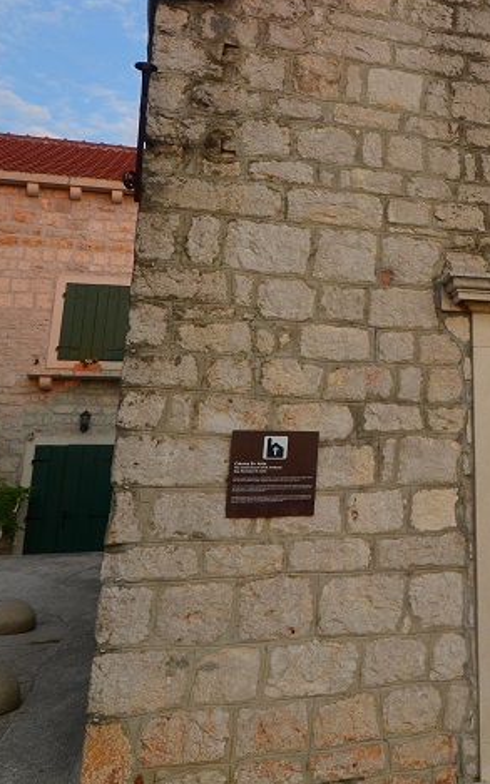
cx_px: 541
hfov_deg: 29.5
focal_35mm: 39
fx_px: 834
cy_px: 258
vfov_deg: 49.5
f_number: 5.6
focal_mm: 12
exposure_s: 1/500
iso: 400
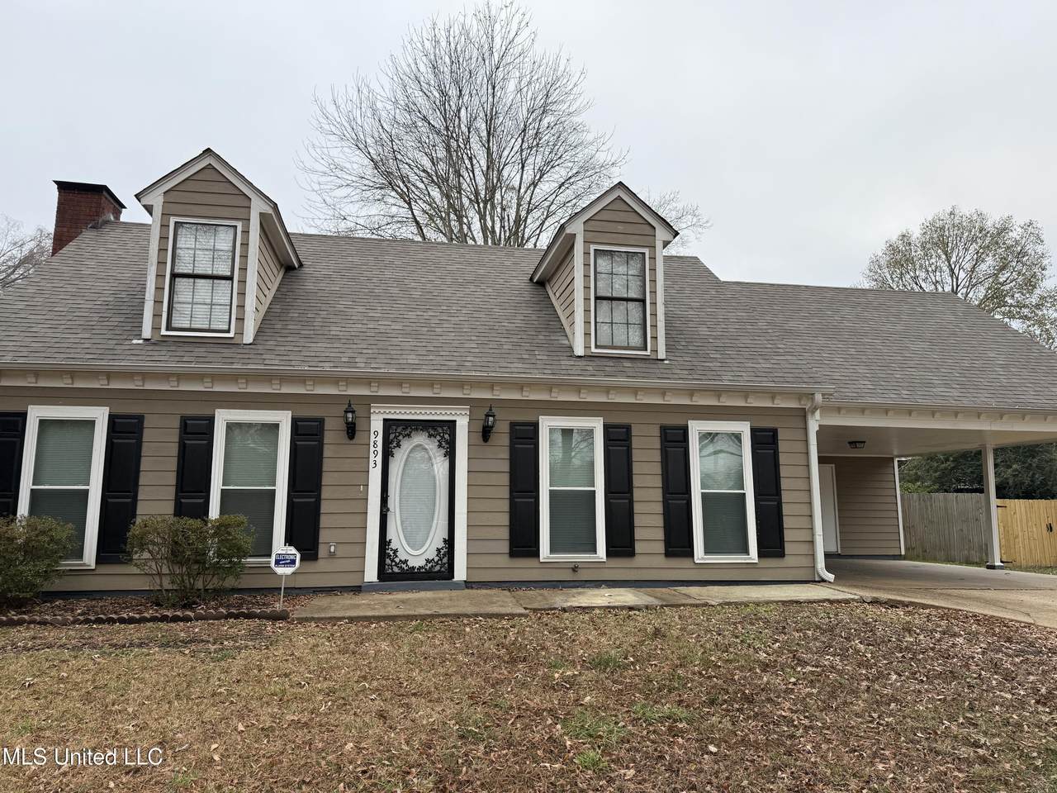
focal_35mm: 24
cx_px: 528
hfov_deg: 71.6
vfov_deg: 56.8
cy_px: 396
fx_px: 733
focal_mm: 6.76
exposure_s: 1/255
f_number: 1.78
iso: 80
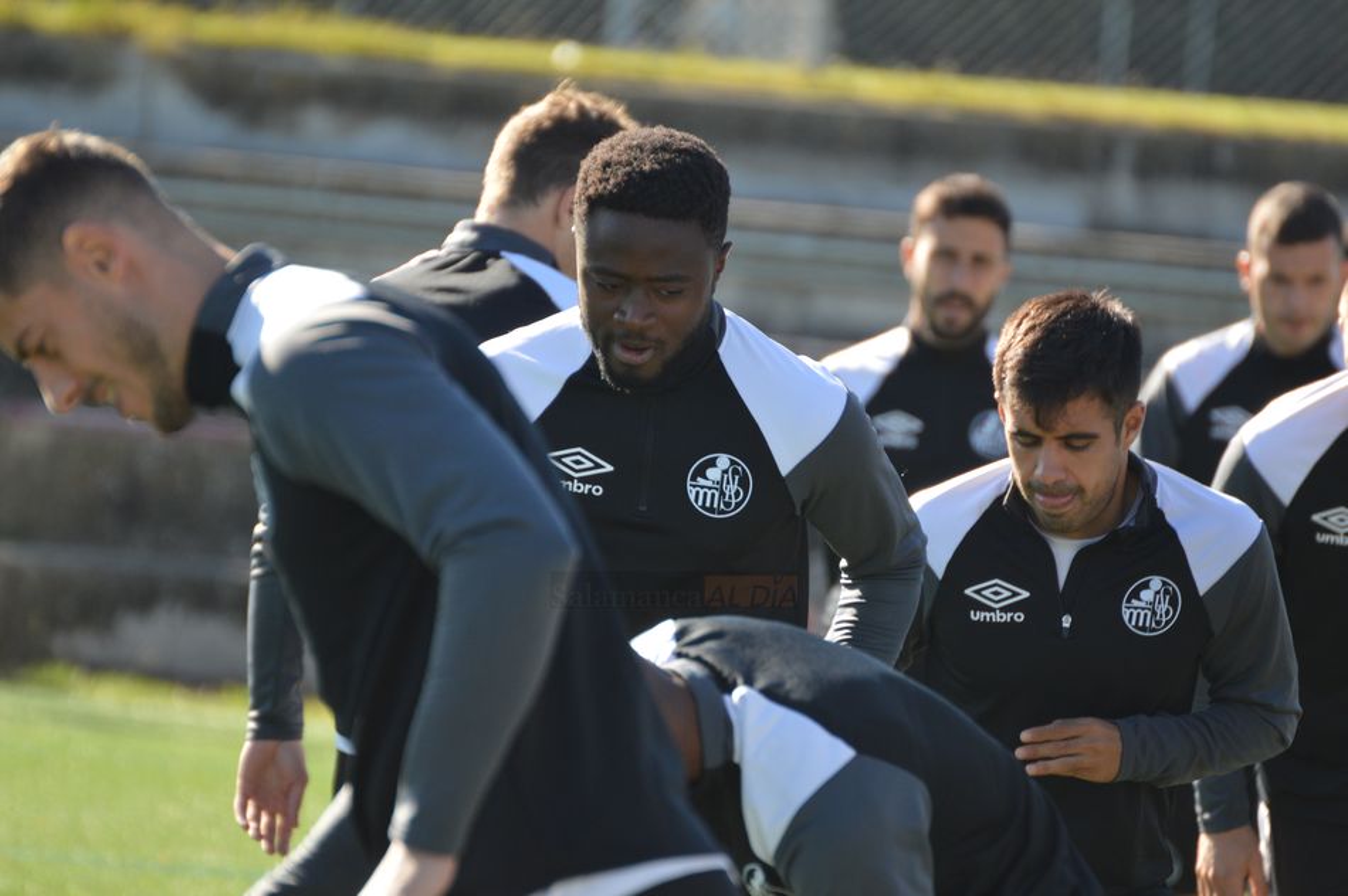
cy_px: 448
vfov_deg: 3.1
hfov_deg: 4.6
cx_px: 674
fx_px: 16838
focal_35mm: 450
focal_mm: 300
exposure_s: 1/500
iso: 400
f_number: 5.6
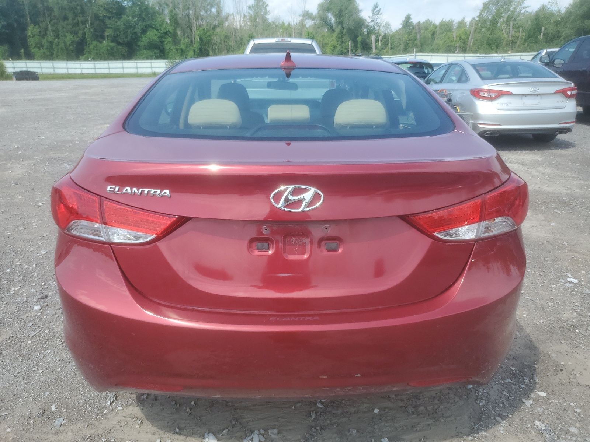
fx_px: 443
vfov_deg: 53.1
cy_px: 221
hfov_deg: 67.3
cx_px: 295
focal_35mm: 26
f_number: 1.5
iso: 50
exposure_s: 1/1667
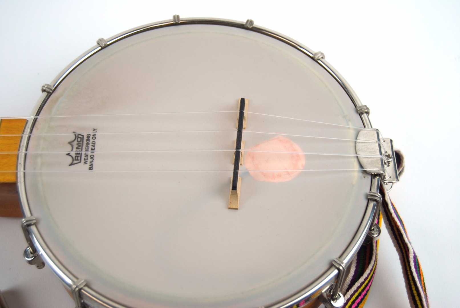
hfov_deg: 33.4
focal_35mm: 60
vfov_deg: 22.7
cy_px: 154
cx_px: 230
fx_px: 768
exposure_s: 1/100
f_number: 5
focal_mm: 40
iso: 110
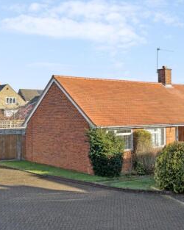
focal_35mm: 50
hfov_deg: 30.2
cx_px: 106
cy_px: 116
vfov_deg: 37.4
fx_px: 341
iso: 320
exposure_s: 1/400
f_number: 9
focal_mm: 35
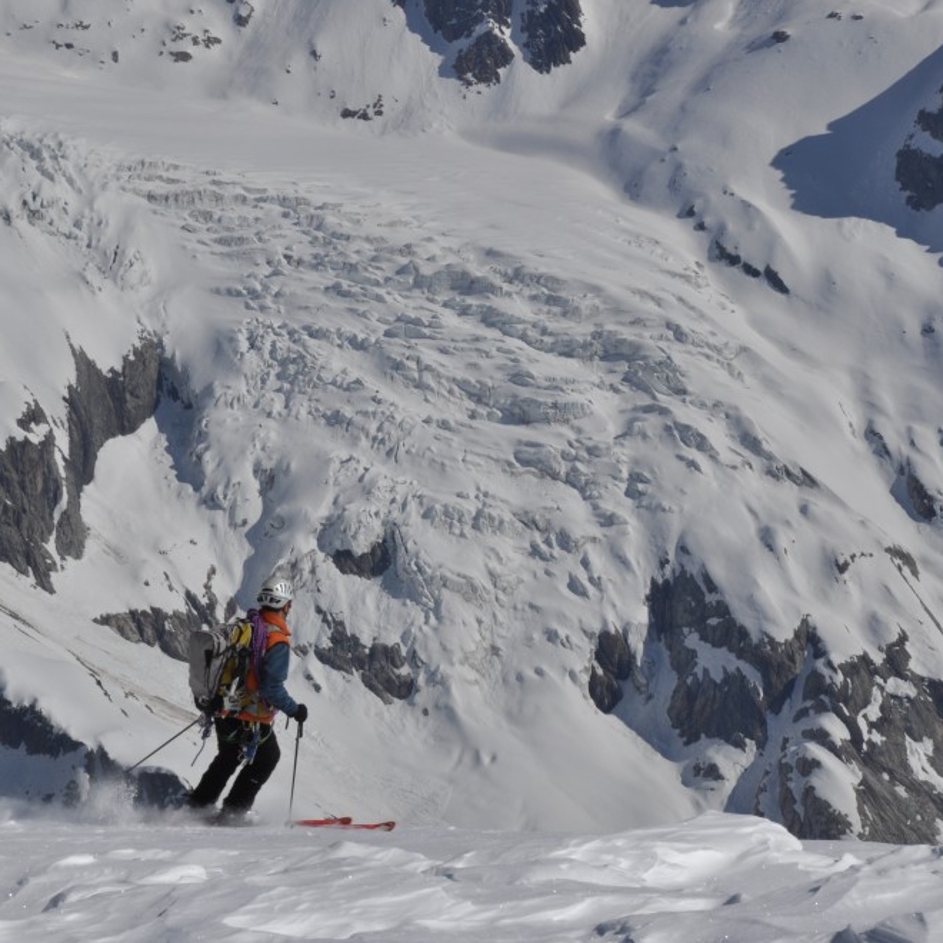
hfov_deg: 8.6
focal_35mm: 203
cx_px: 459
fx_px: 6246
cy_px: 470
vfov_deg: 8.6
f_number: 29
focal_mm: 105
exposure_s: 1/250
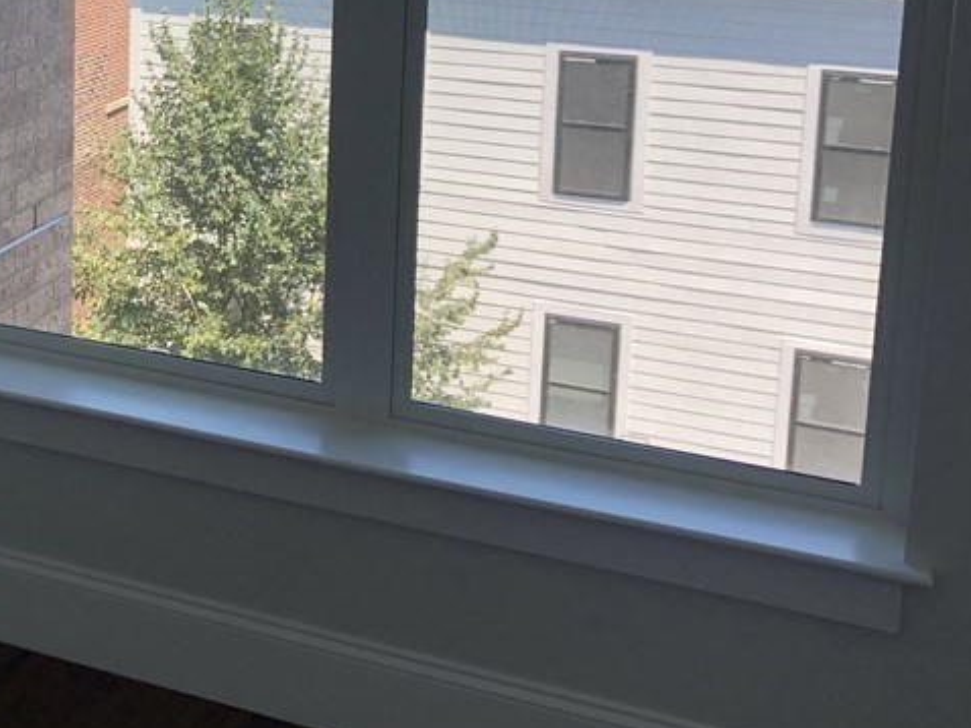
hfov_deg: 30.6
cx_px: 75
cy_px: 39
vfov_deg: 23.6
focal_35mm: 60
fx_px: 1682
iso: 20
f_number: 1.8
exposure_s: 1/397
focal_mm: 4
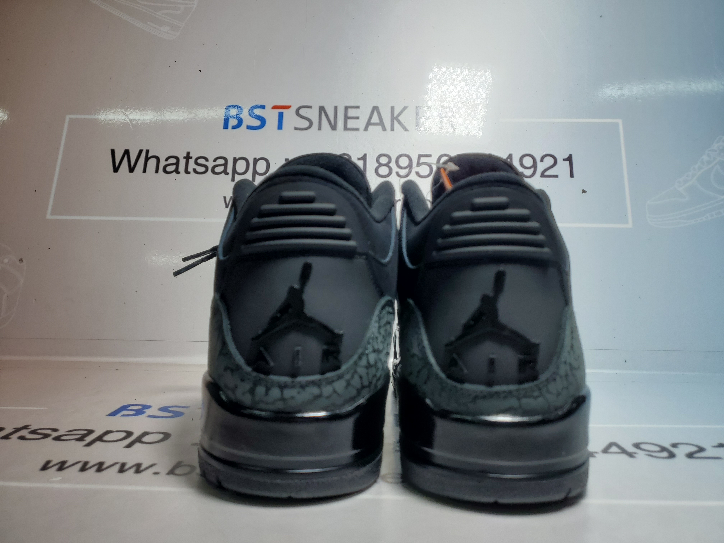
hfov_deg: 67.3
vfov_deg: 53.1
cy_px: 272
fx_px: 544
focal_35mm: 26
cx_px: 362
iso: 50
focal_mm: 4.3
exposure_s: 1/807
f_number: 1.5
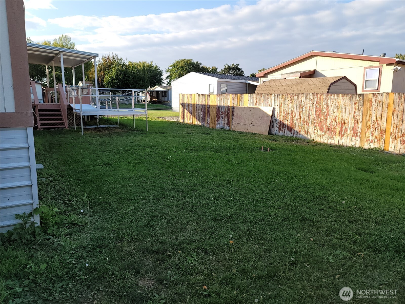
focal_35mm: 25
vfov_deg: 54.9
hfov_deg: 69.4
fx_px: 292
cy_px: 152
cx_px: 202
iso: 20
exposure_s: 1/407
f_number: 1.8
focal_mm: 7
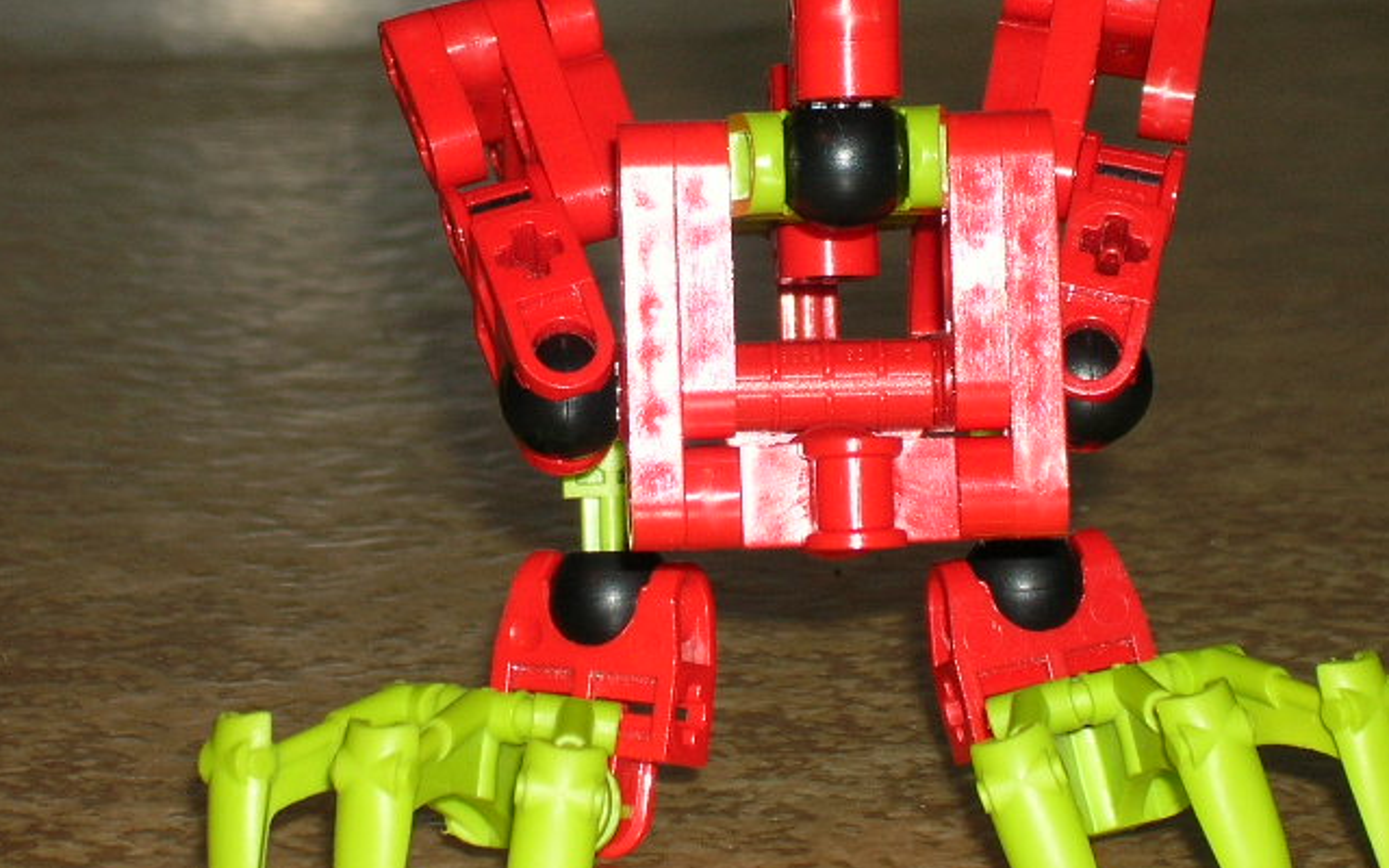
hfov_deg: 11.8
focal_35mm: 178
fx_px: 6738
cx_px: 638
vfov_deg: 7.4
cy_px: 189
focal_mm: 17.4
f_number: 4.9
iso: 50
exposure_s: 1/60.1
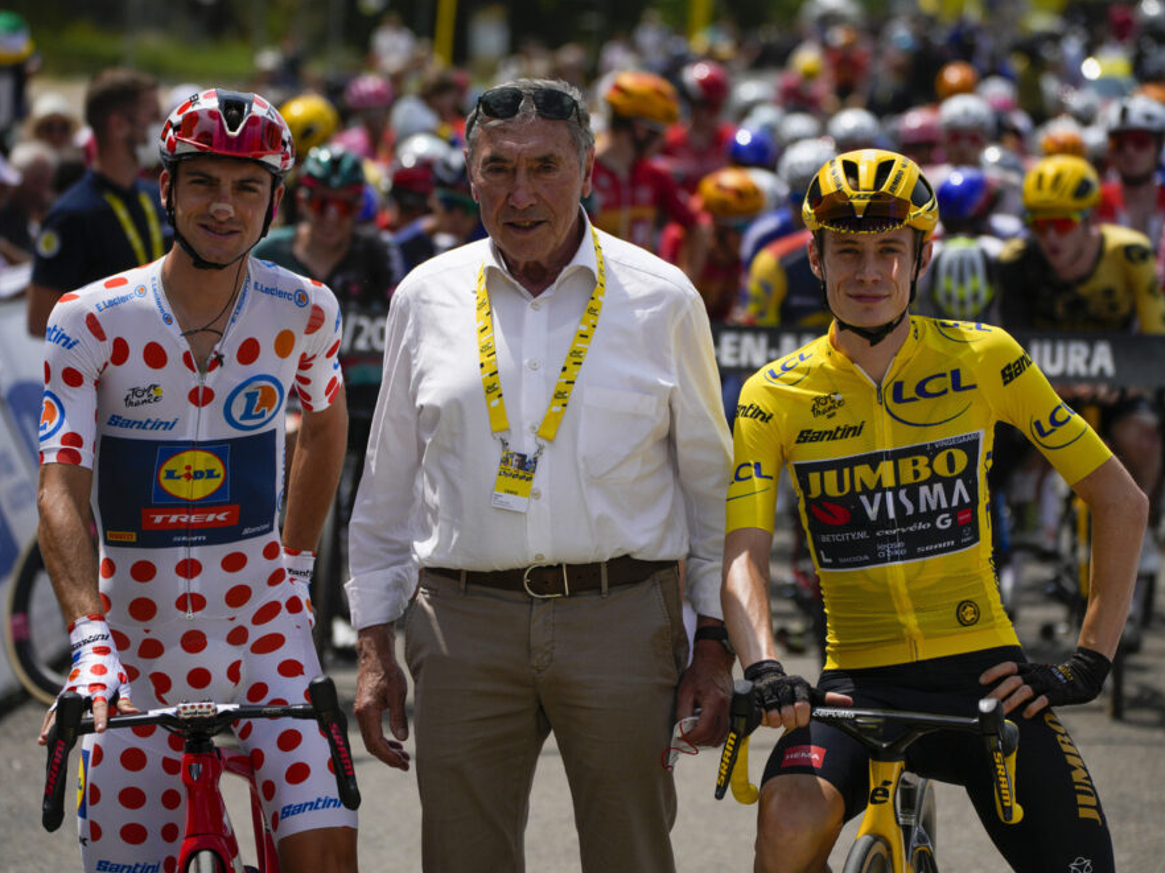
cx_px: 572
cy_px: 437
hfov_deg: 9.6
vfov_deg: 7.2
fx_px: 6931
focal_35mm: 206
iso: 640
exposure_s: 1/8000
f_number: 5.6
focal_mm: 189
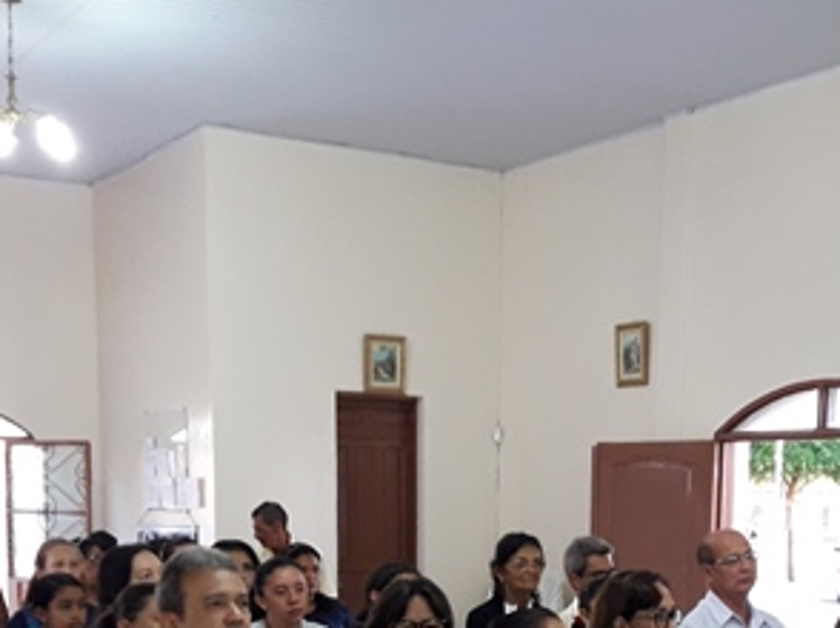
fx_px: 1479
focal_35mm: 61
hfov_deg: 31.6
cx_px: 526
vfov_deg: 22.9
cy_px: 654
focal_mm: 3.7
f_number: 1.9
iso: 160
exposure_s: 1/30
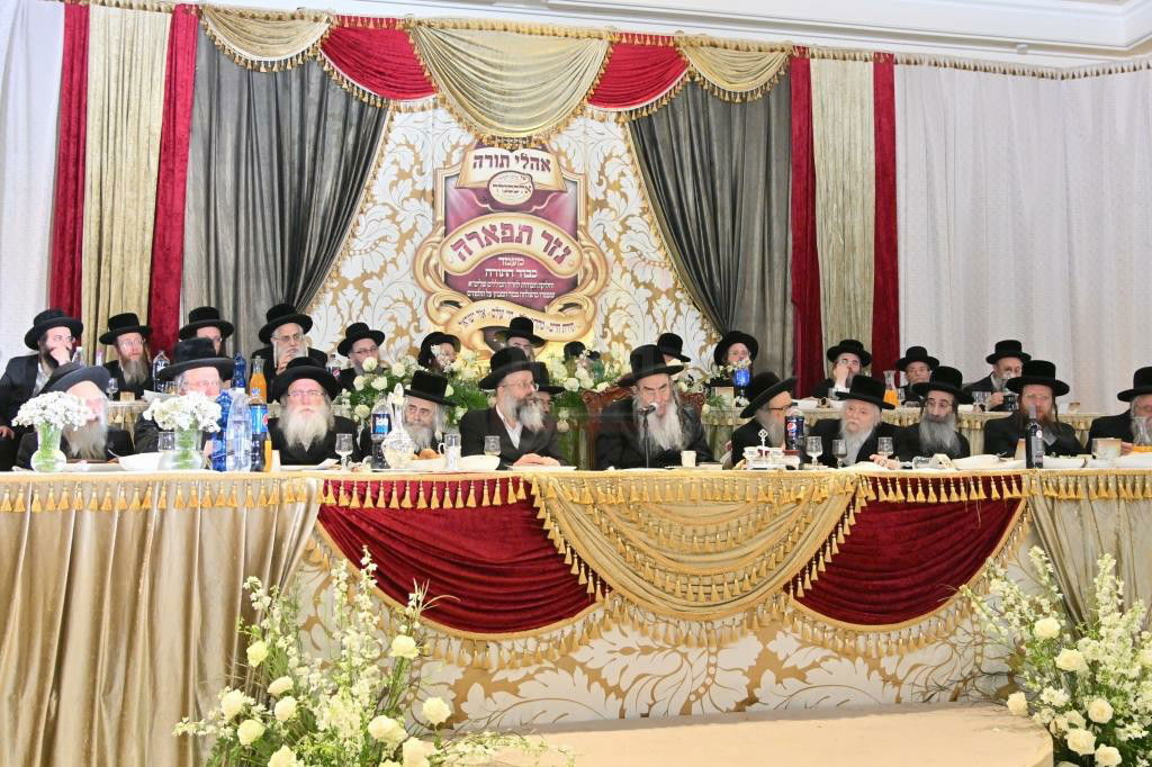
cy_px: 384
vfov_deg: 36.8
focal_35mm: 36
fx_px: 1152
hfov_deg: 53.1
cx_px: 576
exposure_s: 1/160
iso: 1600
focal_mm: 24
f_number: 4
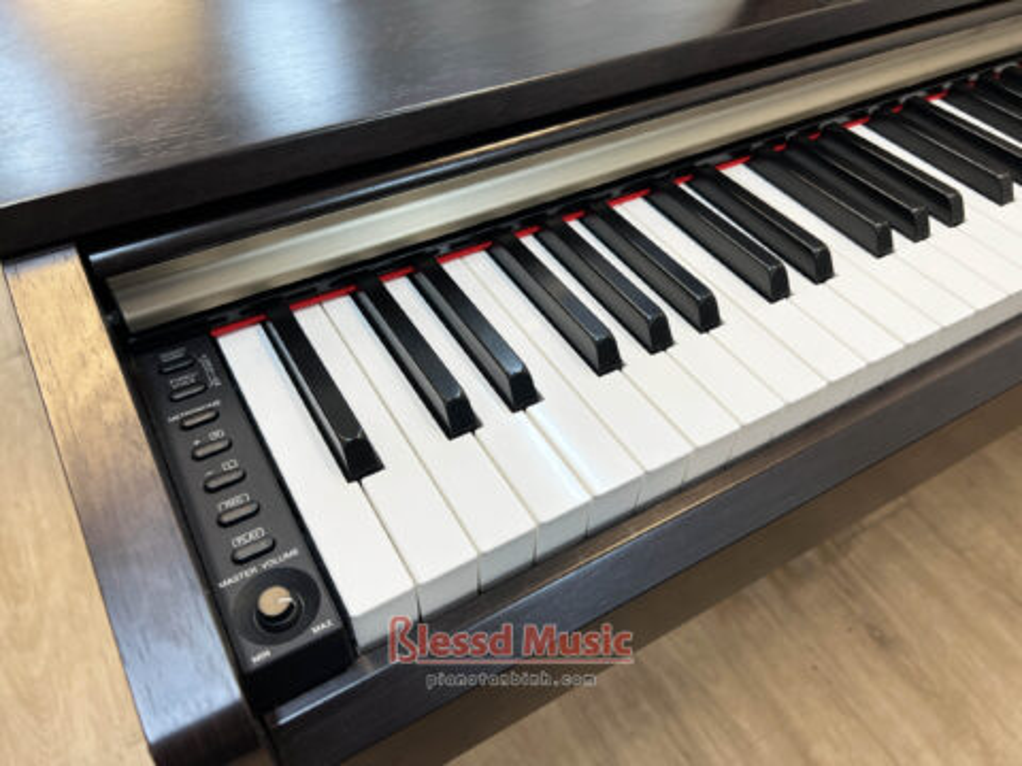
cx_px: 511
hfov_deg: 67.3
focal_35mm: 26
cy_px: 383
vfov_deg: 53.1
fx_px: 768
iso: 64
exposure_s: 1/100
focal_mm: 5.7
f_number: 1.5
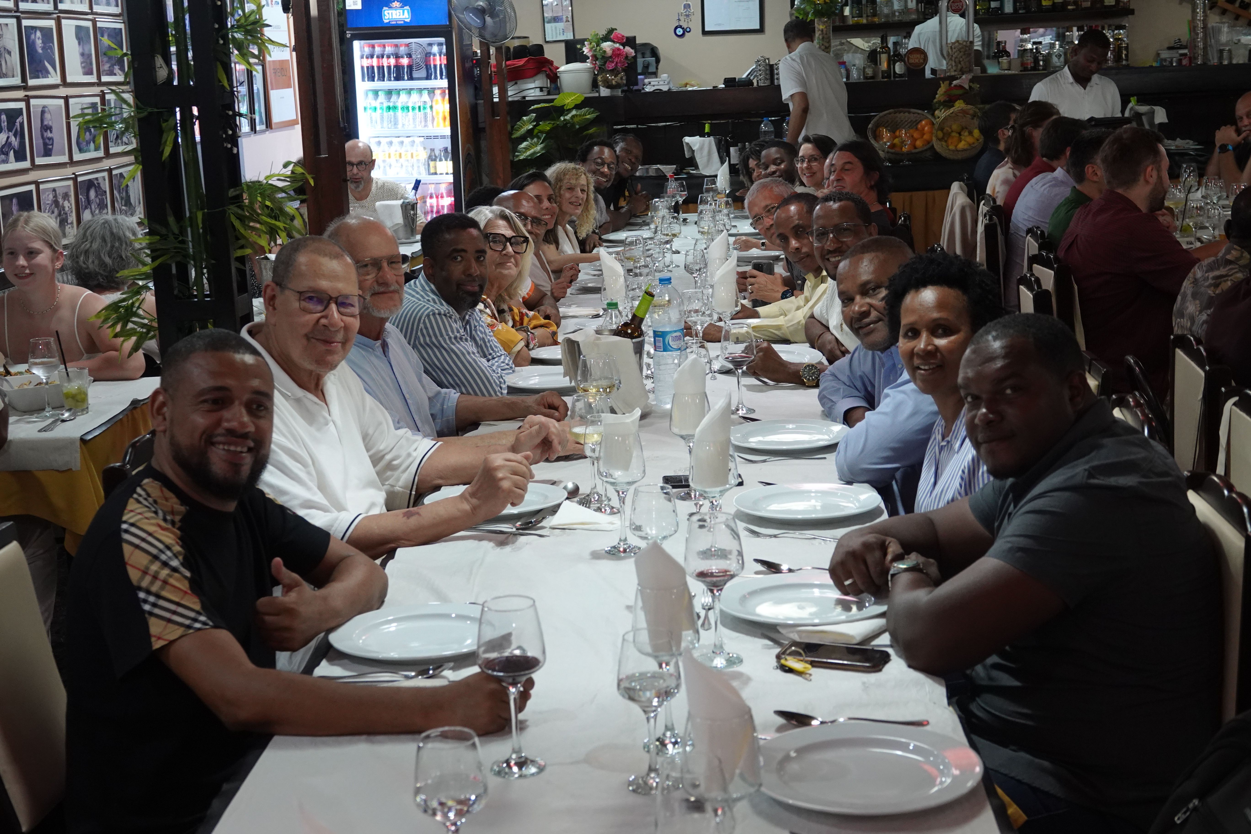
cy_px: 417
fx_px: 1807
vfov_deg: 26.0
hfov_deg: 38.2
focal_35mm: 52
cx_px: 626
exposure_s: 1/25
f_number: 3.2
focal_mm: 18.92
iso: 800
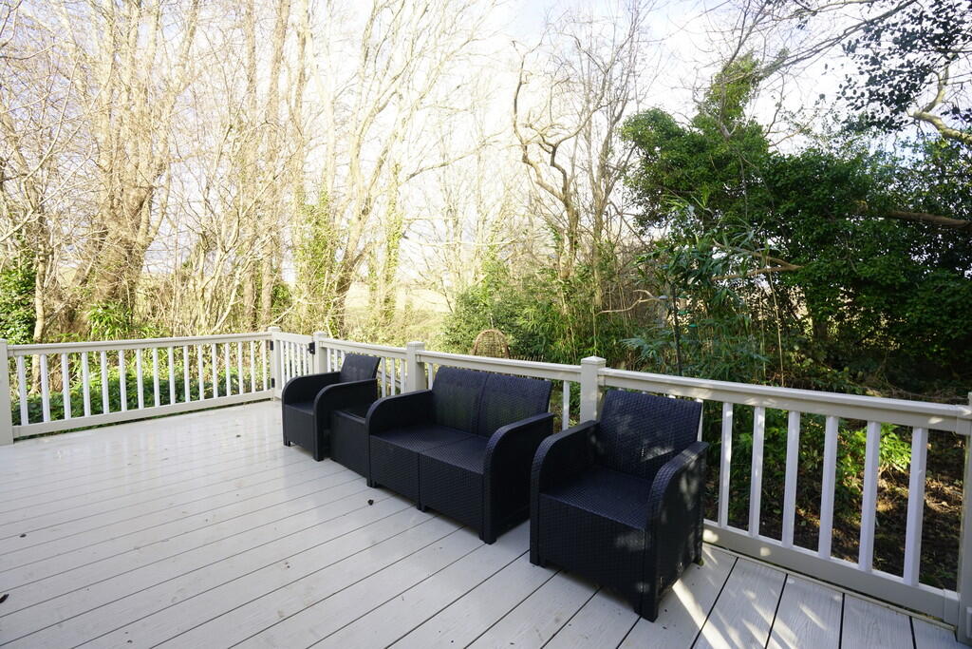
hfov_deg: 96.7
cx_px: 486
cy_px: 324
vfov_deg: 73.8
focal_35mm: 16
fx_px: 432
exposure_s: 1/60
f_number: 14
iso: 800
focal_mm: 16
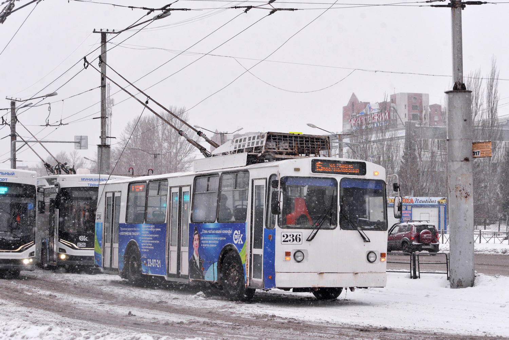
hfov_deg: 28.1
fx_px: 1018
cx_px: 254
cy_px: 170
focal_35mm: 72
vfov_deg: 18.9
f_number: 7.1
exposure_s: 1/400
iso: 1250
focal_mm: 72
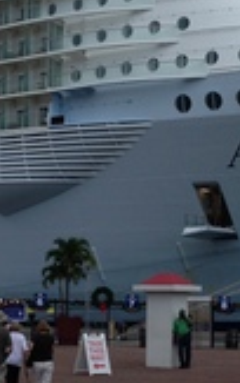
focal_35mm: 103
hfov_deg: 12.7
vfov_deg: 20.1
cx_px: 120
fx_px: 1077
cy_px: 129
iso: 50
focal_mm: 4.12
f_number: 2.4
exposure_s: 1/680
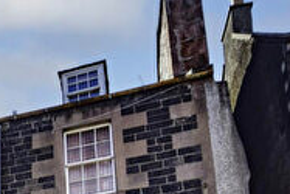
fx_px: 587
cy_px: 350
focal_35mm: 73
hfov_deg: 25.2
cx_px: -48
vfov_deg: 15.9
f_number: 5
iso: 100
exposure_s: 1/400
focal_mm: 13
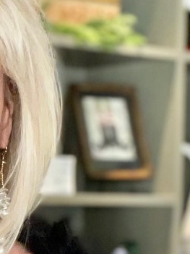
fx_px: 967
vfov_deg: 14.9
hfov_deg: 10.8
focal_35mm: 132
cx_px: -88
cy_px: 206
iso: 160
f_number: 2.2
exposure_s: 1/47
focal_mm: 2.71
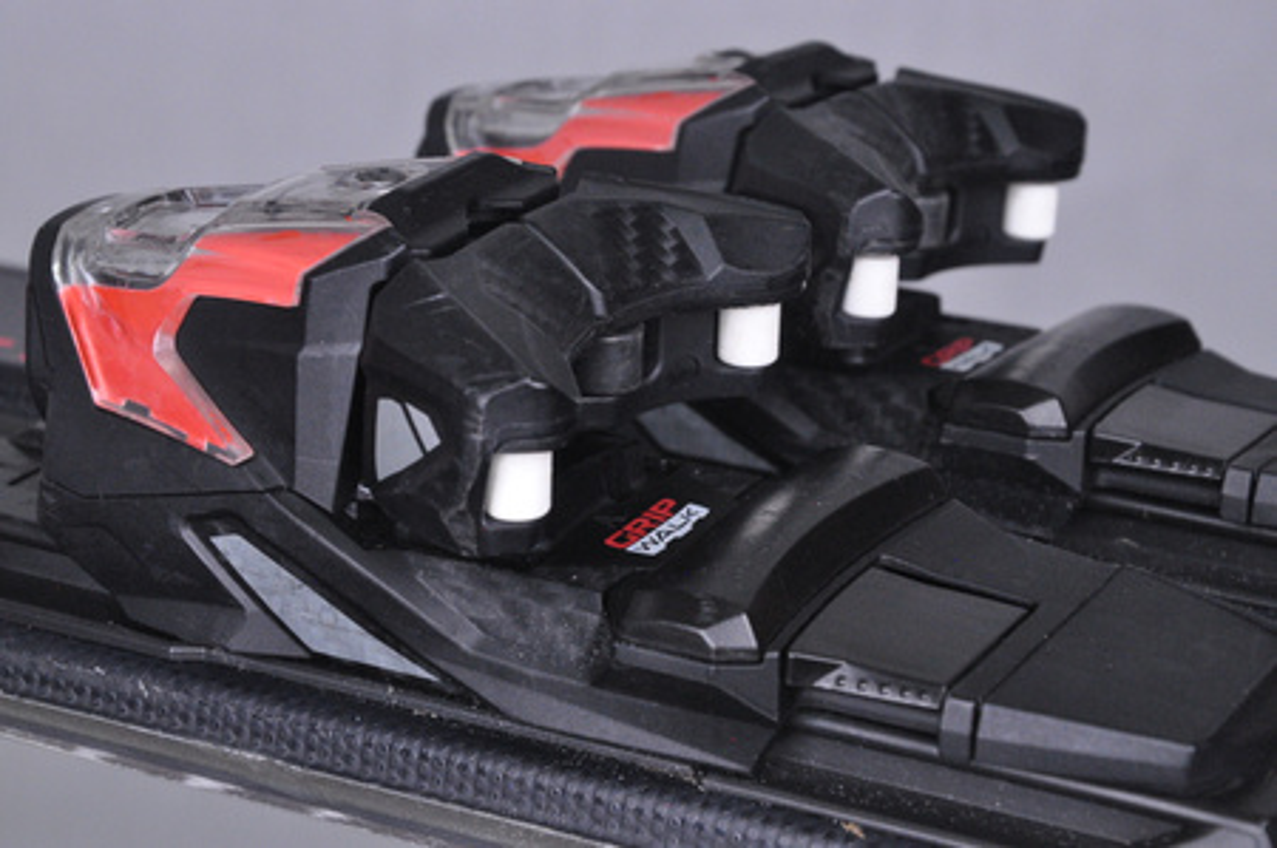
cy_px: 424
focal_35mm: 112
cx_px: 638
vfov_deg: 12.2
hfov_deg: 18.2
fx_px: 3986
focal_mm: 75
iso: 3200
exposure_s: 1/125
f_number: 9.5
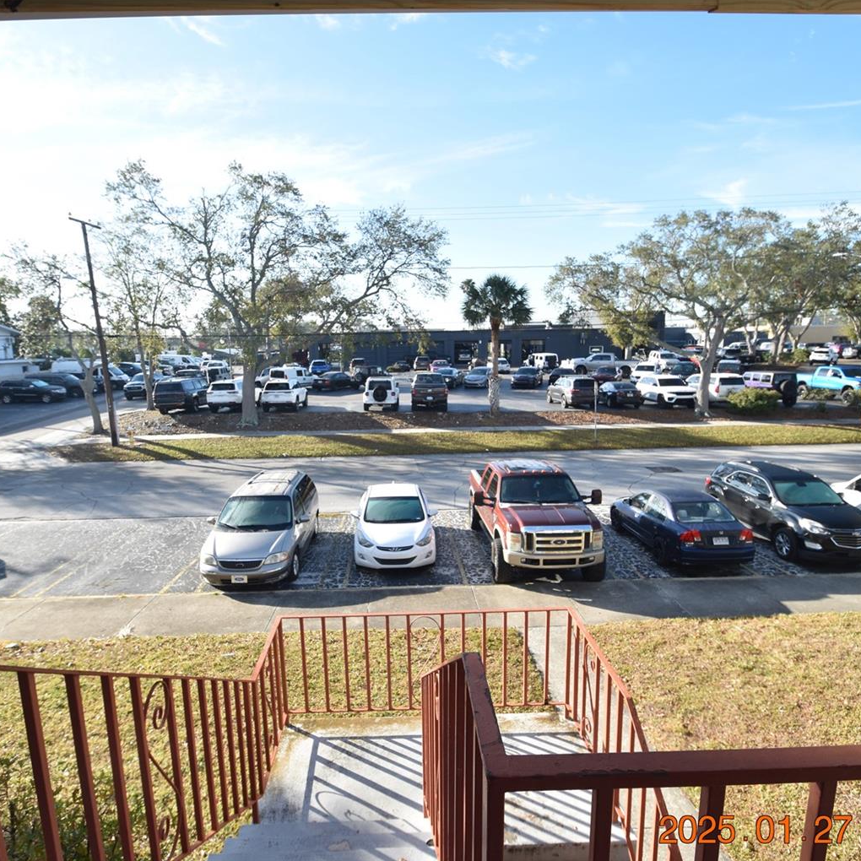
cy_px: 447
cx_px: 410
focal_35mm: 20
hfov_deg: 74.8
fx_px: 563
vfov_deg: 74.8
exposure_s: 1/250
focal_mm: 10
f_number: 8
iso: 200
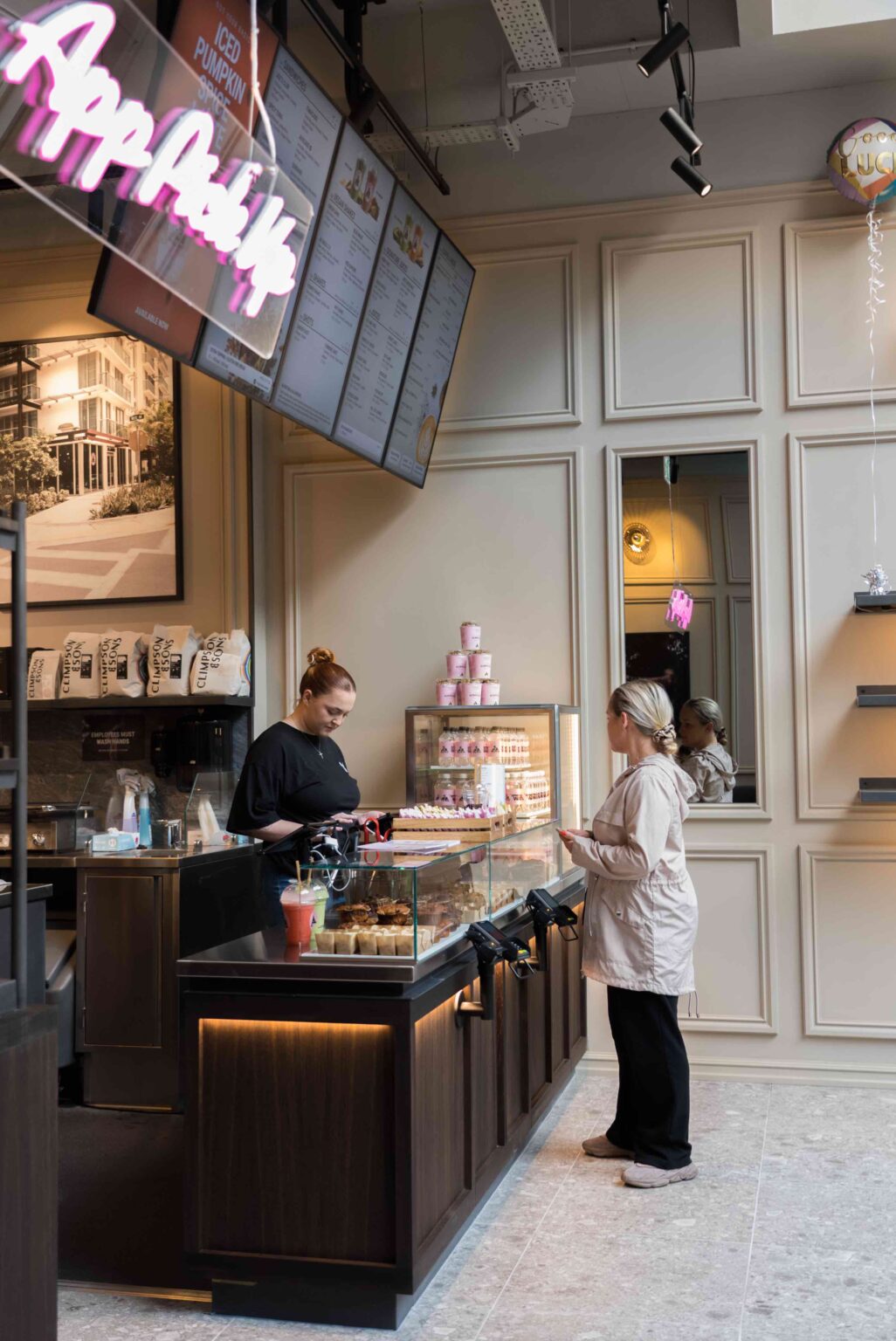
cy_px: 670
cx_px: 448
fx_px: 1379
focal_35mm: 37
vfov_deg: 51.9
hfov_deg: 36.0
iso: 1000
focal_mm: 37
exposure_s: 1/100
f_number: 4
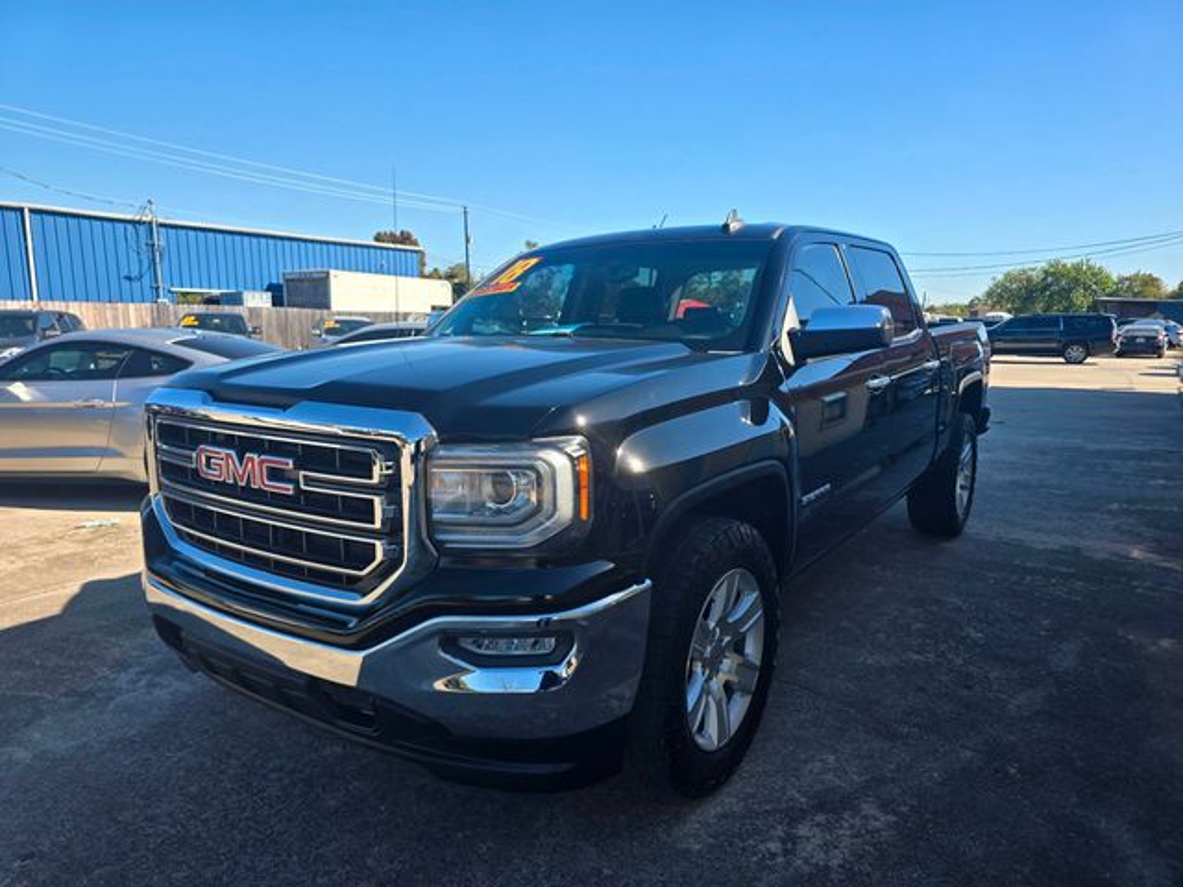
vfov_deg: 58.9
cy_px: 444
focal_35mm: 23
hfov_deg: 73.9
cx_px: 592
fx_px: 786
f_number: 1.7
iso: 12
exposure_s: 1/377
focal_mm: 6.3
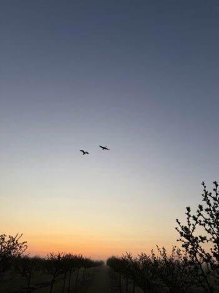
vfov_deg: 71.6
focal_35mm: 24
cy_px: 146
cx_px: 110
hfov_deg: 56.8
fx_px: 203
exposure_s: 1/521
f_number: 1.78
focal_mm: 6.76
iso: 80
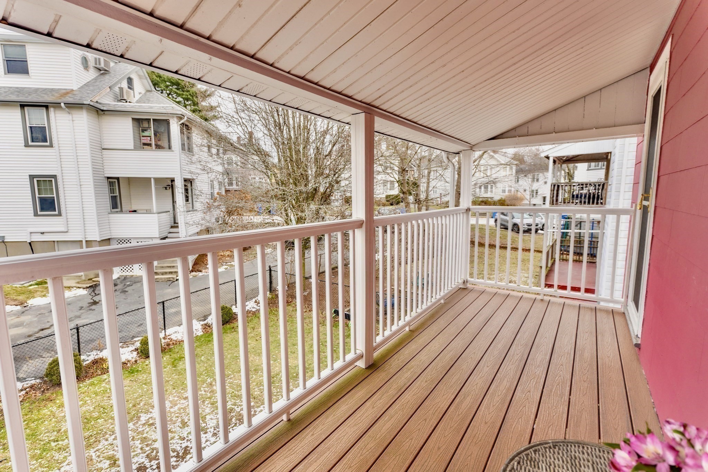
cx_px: 354
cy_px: 236
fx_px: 324
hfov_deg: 95.0
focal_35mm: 16
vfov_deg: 72.0
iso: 160
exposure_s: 1/5000
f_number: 2.8
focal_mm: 11
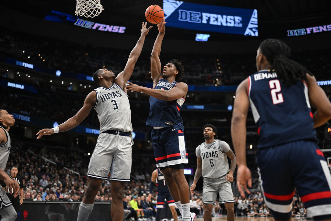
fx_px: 460
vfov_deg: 27.0
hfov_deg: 39.6
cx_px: 166
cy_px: 110
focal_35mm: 50
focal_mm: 50
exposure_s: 1/2000
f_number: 1.8
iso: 1600
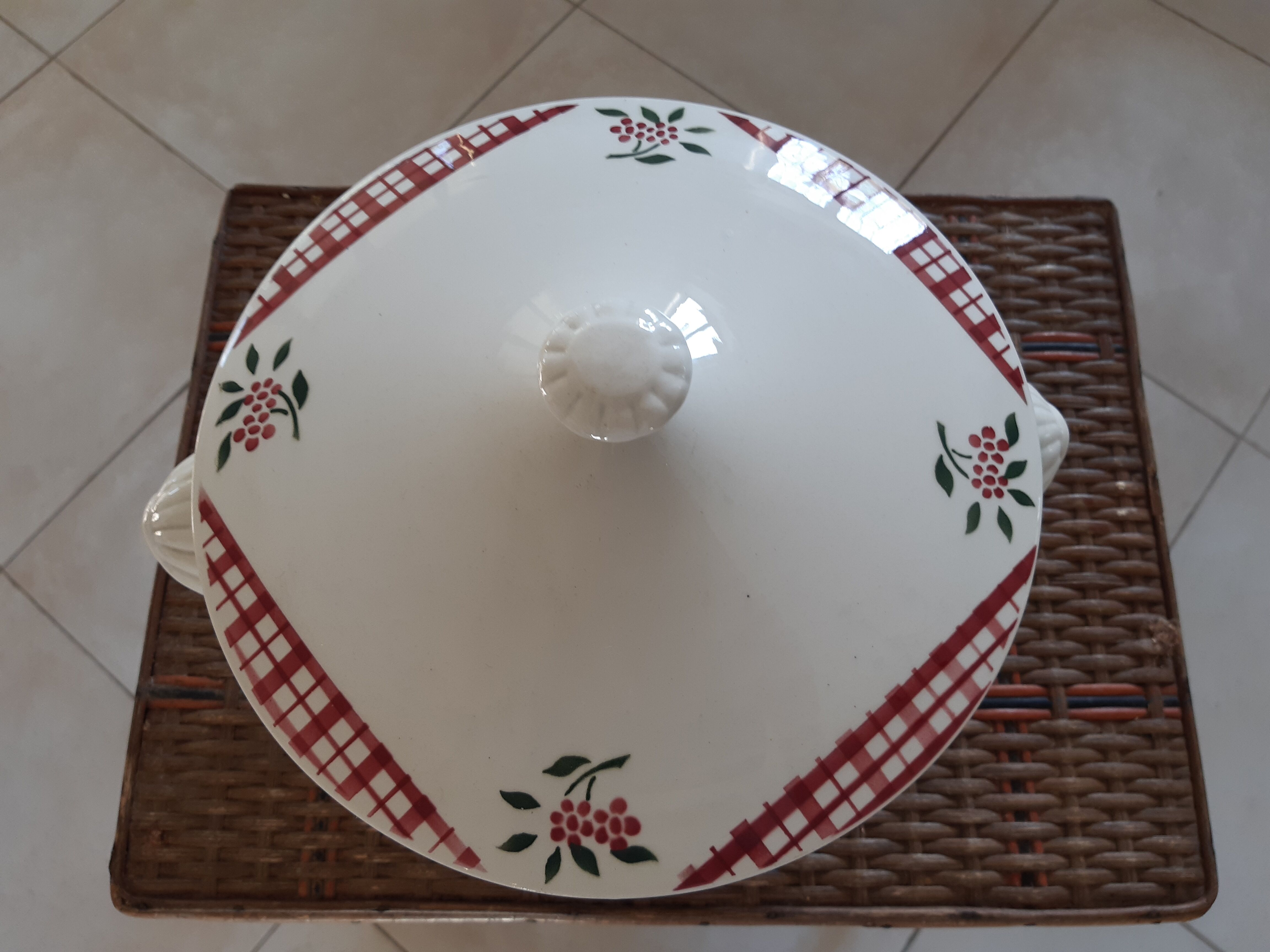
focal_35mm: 26
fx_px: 954
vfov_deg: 53.1
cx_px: 635
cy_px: 476
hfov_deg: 67.3
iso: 40
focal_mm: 3.92
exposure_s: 1/50
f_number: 1.7
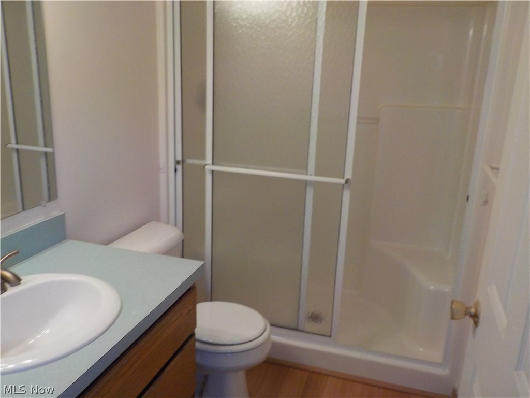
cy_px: 199
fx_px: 459
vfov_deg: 46.8
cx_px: 265
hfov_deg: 60.0
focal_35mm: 30
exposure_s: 1/30
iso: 360
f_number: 3.3
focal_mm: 4.1
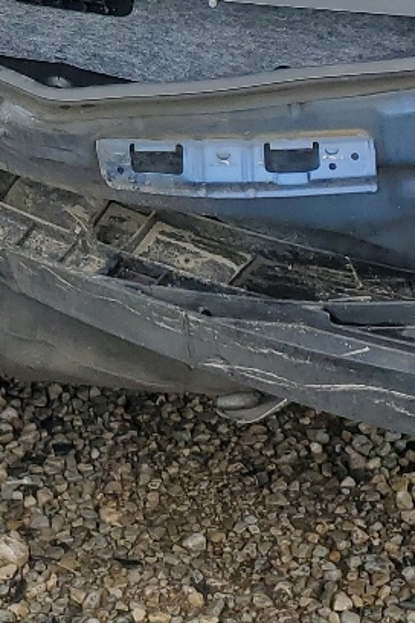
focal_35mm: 106
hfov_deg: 12.8
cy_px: -133
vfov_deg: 18.3
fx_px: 1833
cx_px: 3
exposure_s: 1/556
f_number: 1.5
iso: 50
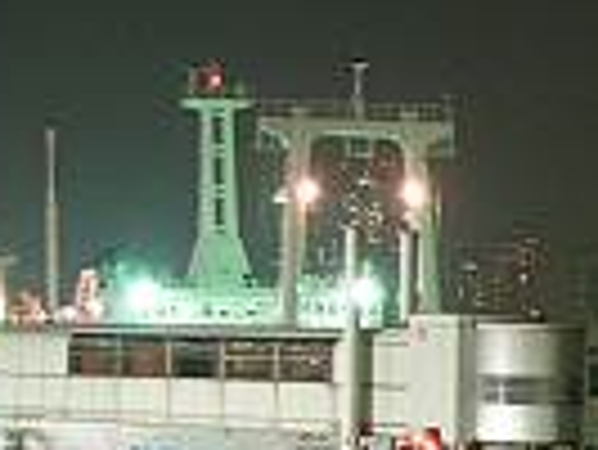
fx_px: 1971
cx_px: 836
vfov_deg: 12.9
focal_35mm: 114
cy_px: 446
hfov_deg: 16.1
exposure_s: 1/1.4
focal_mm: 6.3
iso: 200
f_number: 2.9
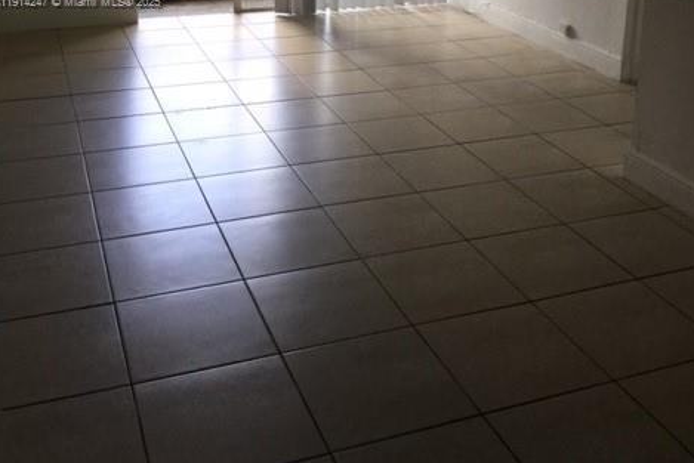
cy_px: 3
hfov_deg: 44.5
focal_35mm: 44
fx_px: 848
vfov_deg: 28.7
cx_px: 346
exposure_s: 1/40
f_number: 2.4
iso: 25
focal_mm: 3.3
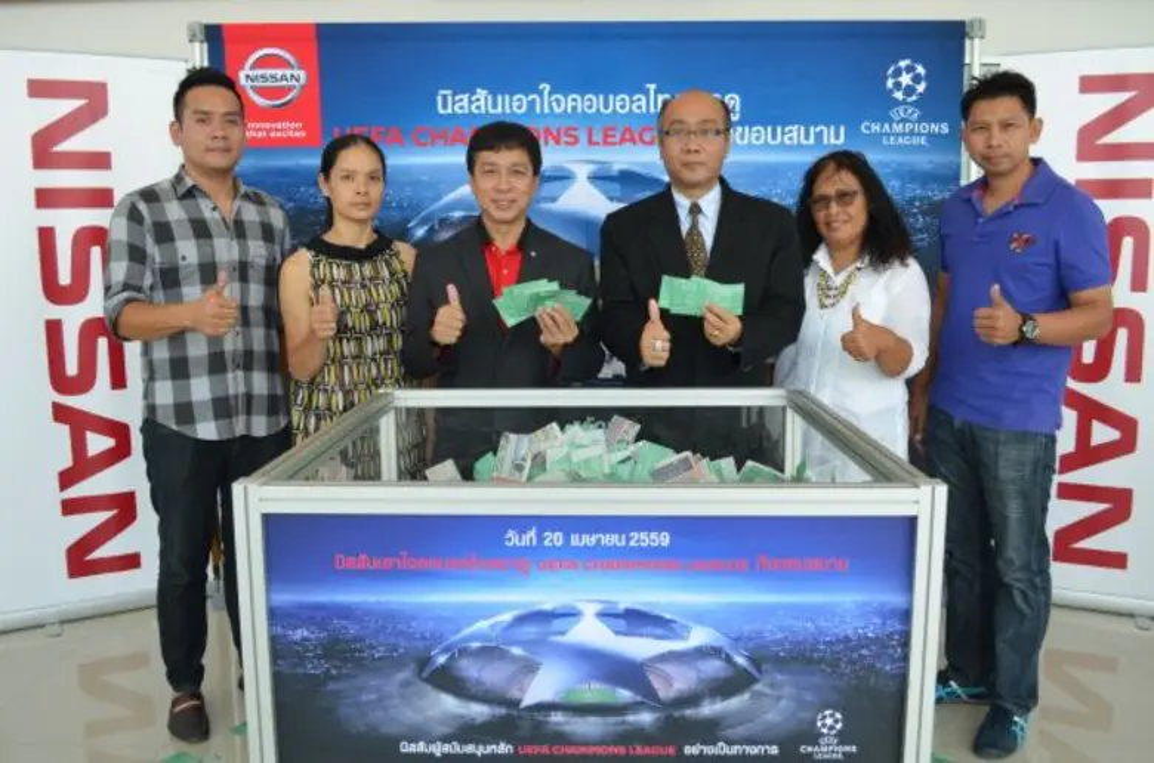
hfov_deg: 62.1
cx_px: 577
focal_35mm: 30
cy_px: 382
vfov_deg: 43.4
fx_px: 959
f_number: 5.6
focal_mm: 20
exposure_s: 1/125
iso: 200
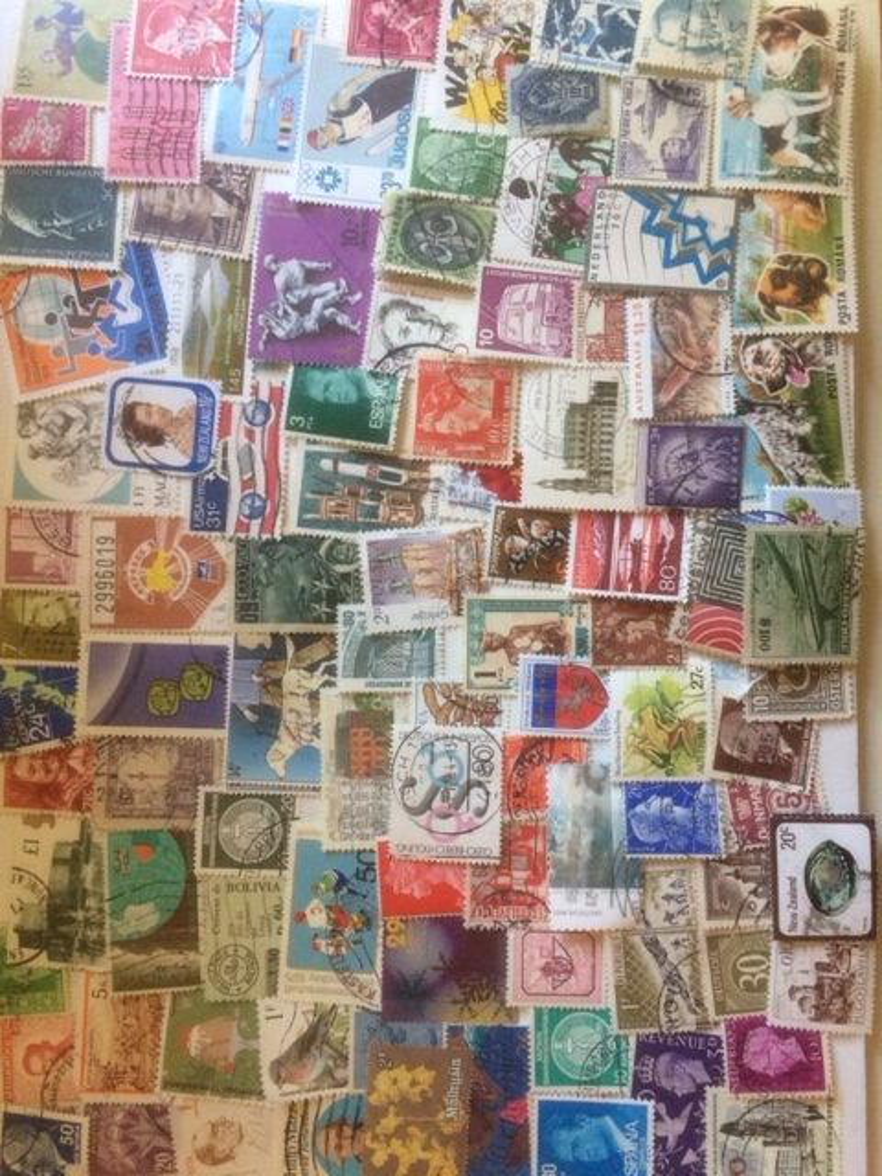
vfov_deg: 61.7
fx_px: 985
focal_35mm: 29
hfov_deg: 48.2
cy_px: 588
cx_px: 441
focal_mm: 4.15
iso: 250
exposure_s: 1/33
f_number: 2.2
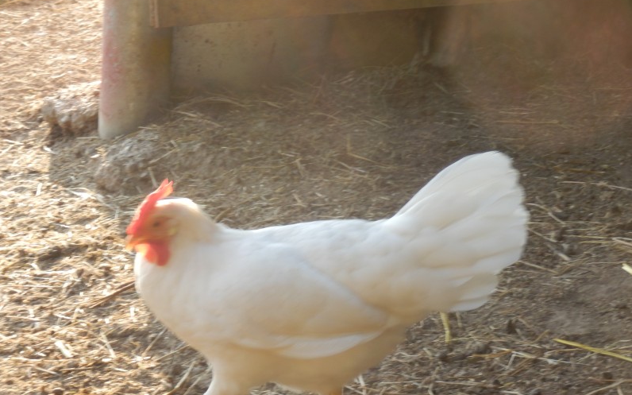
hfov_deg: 12.9
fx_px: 2790
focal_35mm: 162
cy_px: 227
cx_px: 316
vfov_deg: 8.1
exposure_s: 1/80
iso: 125
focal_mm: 26.9
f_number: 5.9
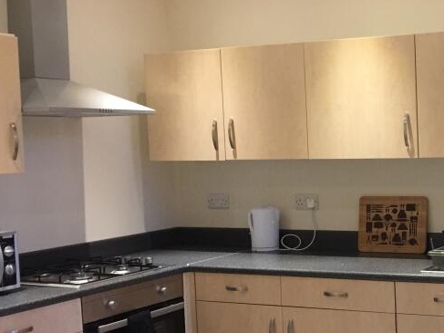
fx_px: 782
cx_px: 458
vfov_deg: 24.0
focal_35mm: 61
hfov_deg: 29.3
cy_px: 196
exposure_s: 1/17
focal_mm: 4.15
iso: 160
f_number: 2.2
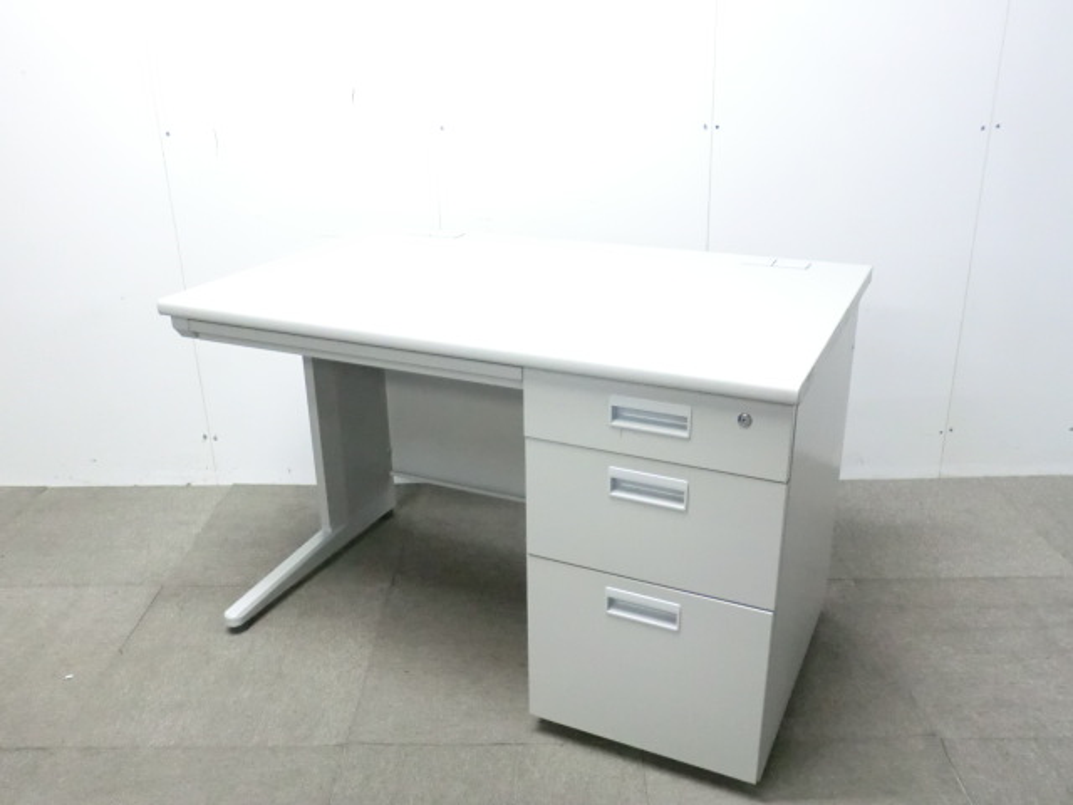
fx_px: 992
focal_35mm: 32
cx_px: 536
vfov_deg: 44.2
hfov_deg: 56.8
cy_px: 402
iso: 800
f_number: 3.5
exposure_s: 1/40
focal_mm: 5.8
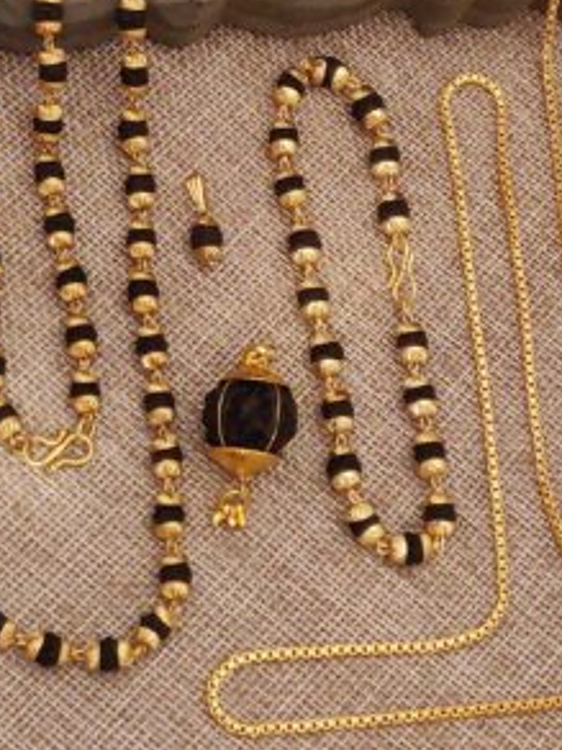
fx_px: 866
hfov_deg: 36.0
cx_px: 290
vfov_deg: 45.9
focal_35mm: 40
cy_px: 232
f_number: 1.7
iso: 1000
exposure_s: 1/20
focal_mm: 4.25
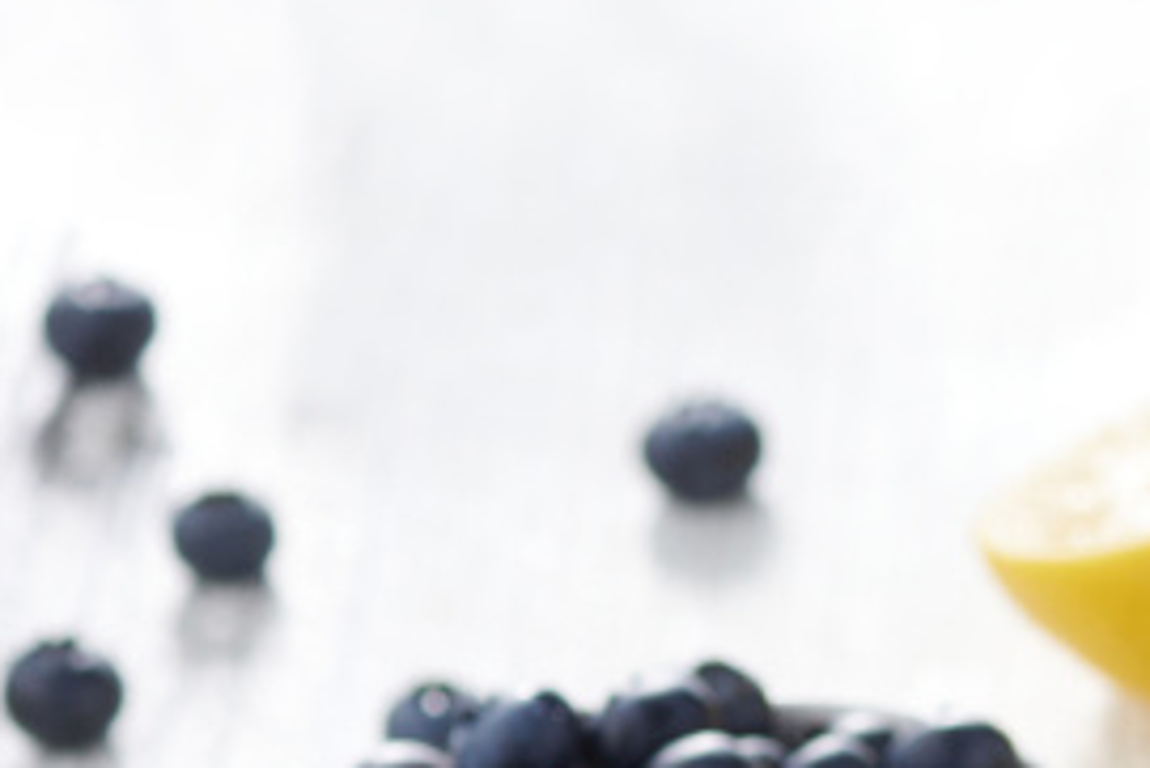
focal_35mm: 387
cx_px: 1990
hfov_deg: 5.3
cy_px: 1084
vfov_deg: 3.5
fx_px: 12369
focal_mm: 105
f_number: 8
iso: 250
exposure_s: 1/200
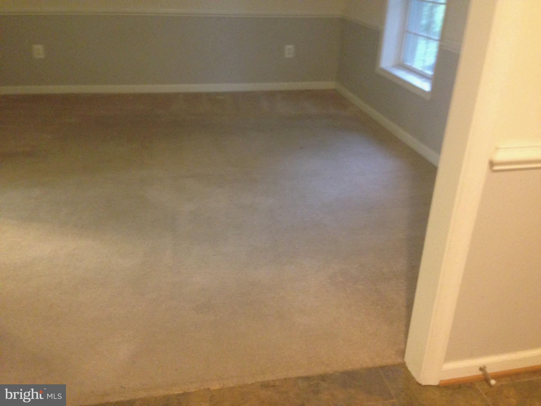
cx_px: 270
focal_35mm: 33
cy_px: 203
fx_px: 516
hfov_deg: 55.4
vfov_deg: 42.9
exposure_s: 1/17
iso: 400
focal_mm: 4.12
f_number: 2.4
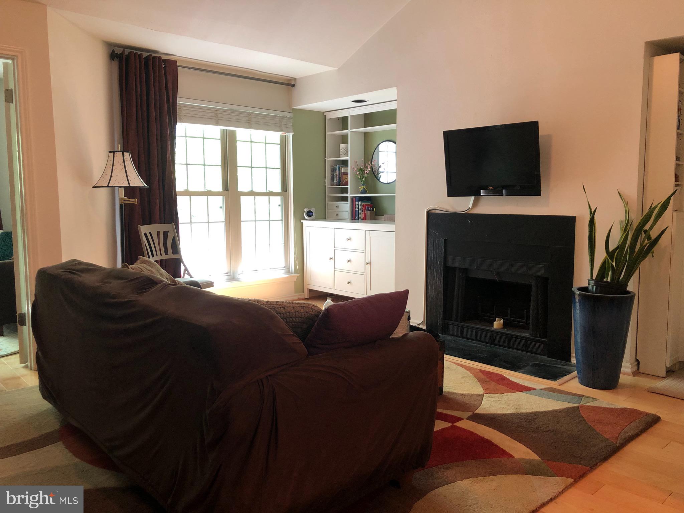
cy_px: 256
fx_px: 553
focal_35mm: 28
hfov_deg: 63.4
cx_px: 342
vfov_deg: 49.7
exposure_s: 1/15
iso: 40
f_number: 1.8
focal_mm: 3.99
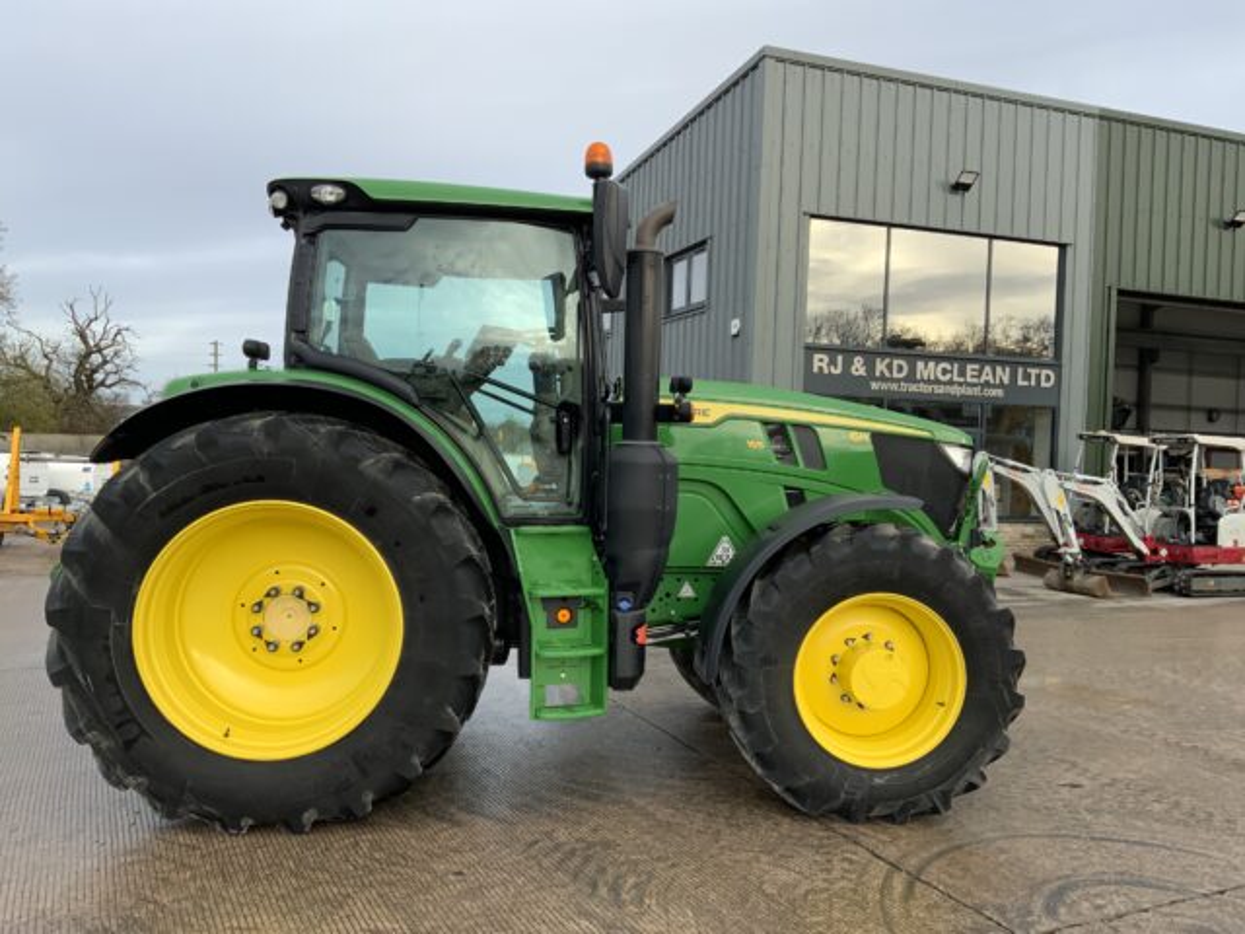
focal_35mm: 29
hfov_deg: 61.7
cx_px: 622
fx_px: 1043
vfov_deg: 48.2
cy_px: 467
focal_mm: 3
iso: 16
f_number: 1.8
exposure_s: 1/422
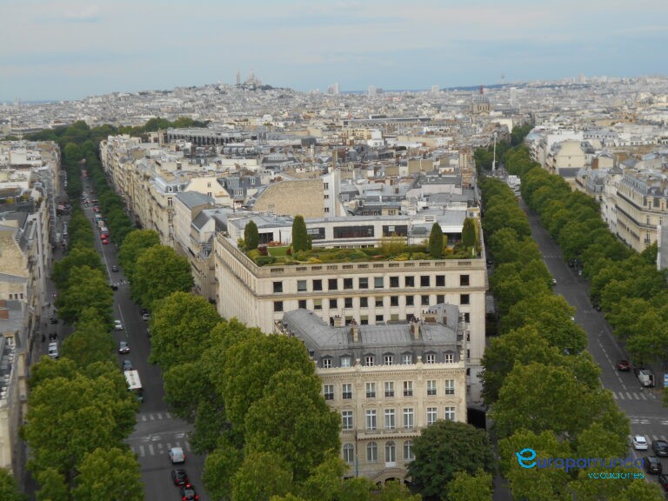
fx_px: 965
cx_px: 334
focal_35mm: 50
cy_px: 250
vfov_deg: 29.1
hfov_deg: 38.2
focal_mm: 8.8
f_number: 4.5
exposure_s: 1/160
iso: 80
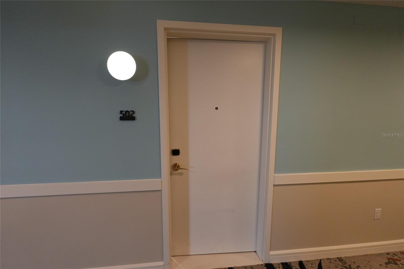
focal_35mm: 16
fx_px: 180
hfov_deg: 96.7
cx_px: 202
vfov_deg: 73.8
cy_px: 134
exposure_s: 1/160
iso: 1250
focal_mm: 11
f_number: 2.5
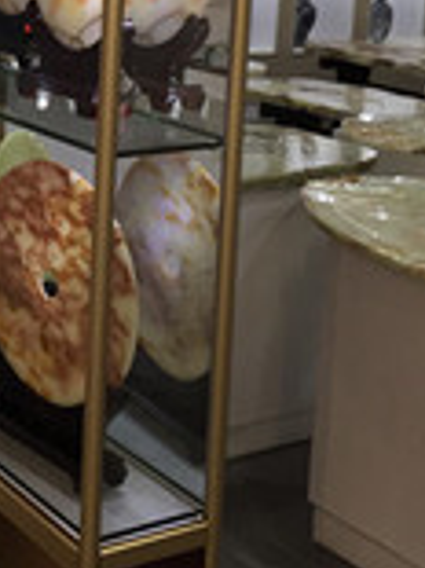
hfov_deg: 18.6
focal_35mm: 75
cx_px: -81
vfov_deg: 24.9
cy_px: 15
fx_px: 1229
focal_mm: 4.15
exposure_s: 1/30
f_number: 2.2
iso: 100
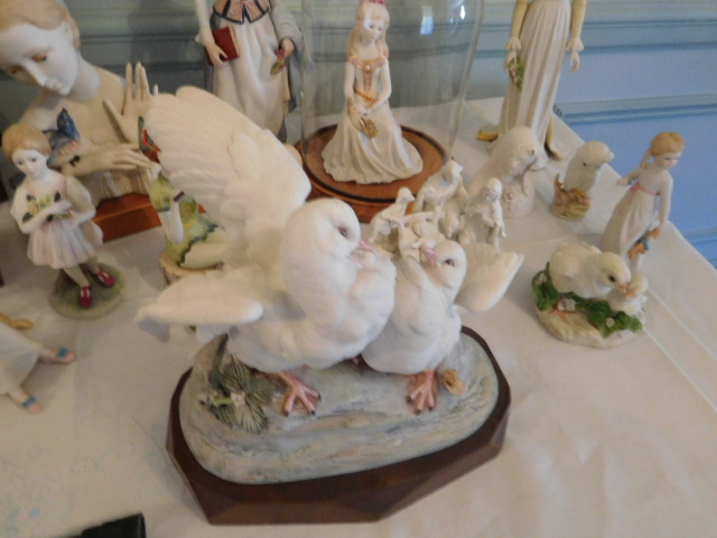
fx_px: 518
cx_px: 358
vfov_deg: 54.9
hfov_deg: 69.4
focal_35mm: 25
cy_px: 269
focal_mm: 4.5
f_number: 3.4
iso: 400
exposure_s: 1/10
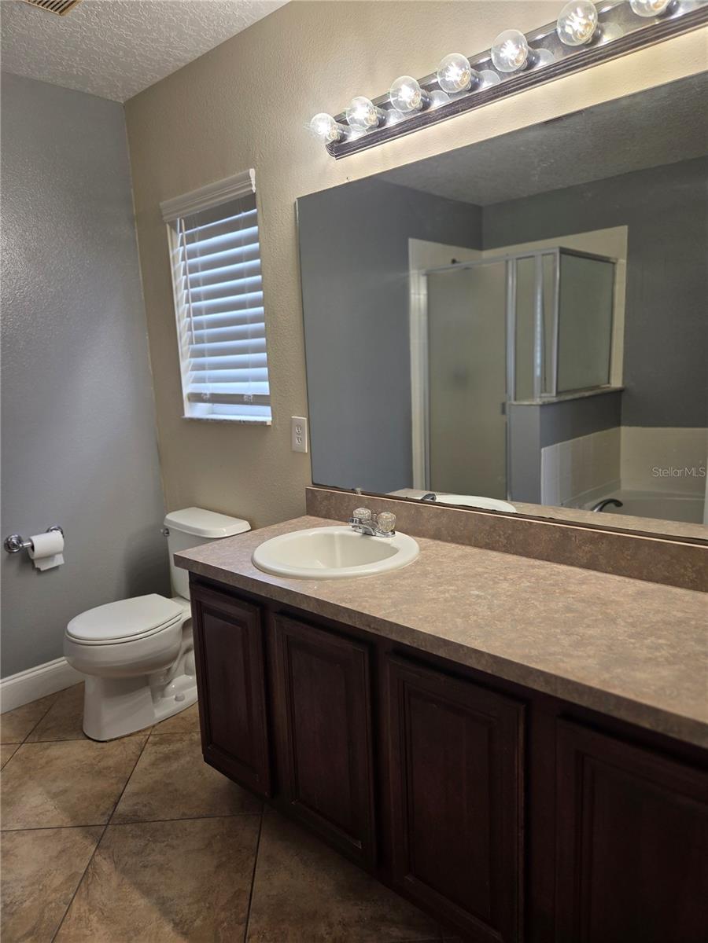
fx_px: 627
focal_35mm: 23
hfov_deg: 58.9
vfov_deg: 73.9
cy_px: 472
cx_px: 354
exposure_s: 1/120
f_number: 1.8
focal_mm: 5.4
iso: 80
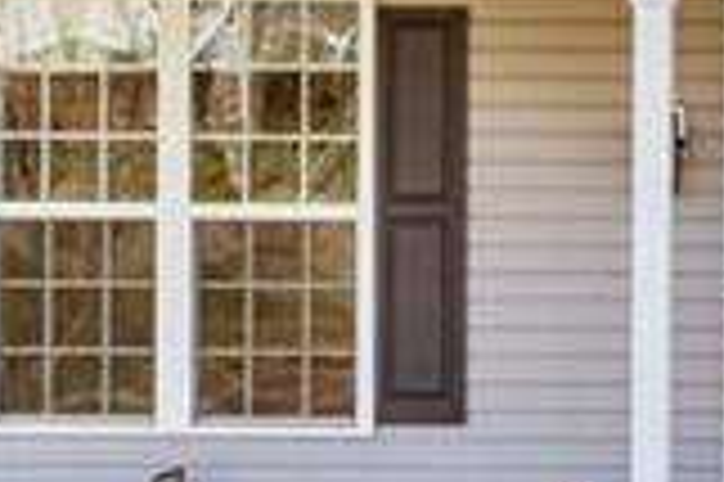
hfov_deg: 7.8
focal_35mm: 254
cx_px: 1331
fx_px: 5103
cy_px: -327
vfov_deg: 5.3
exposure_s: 1/100
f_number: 10
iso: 100
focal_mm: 40
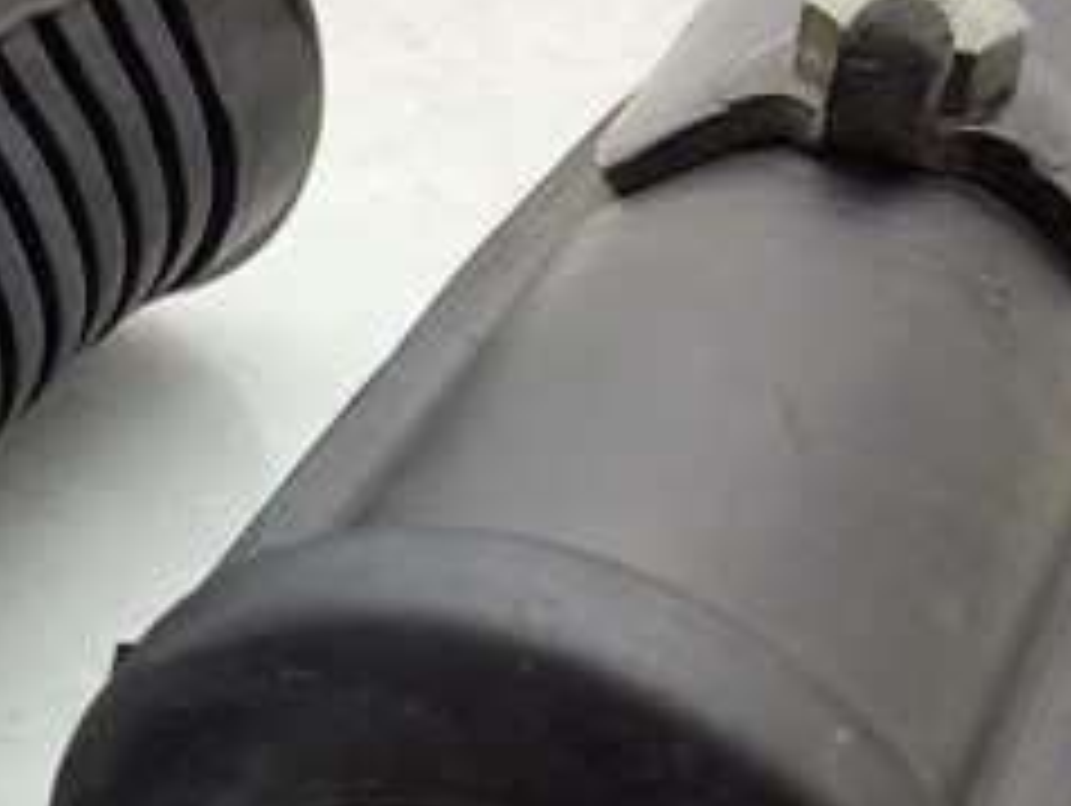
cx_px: 27
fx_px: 2416
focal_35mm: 78
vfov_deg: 18.6
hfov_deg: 24.0
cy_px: 747
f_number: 2.4
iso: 50
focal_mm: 3.3
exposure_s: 1/120
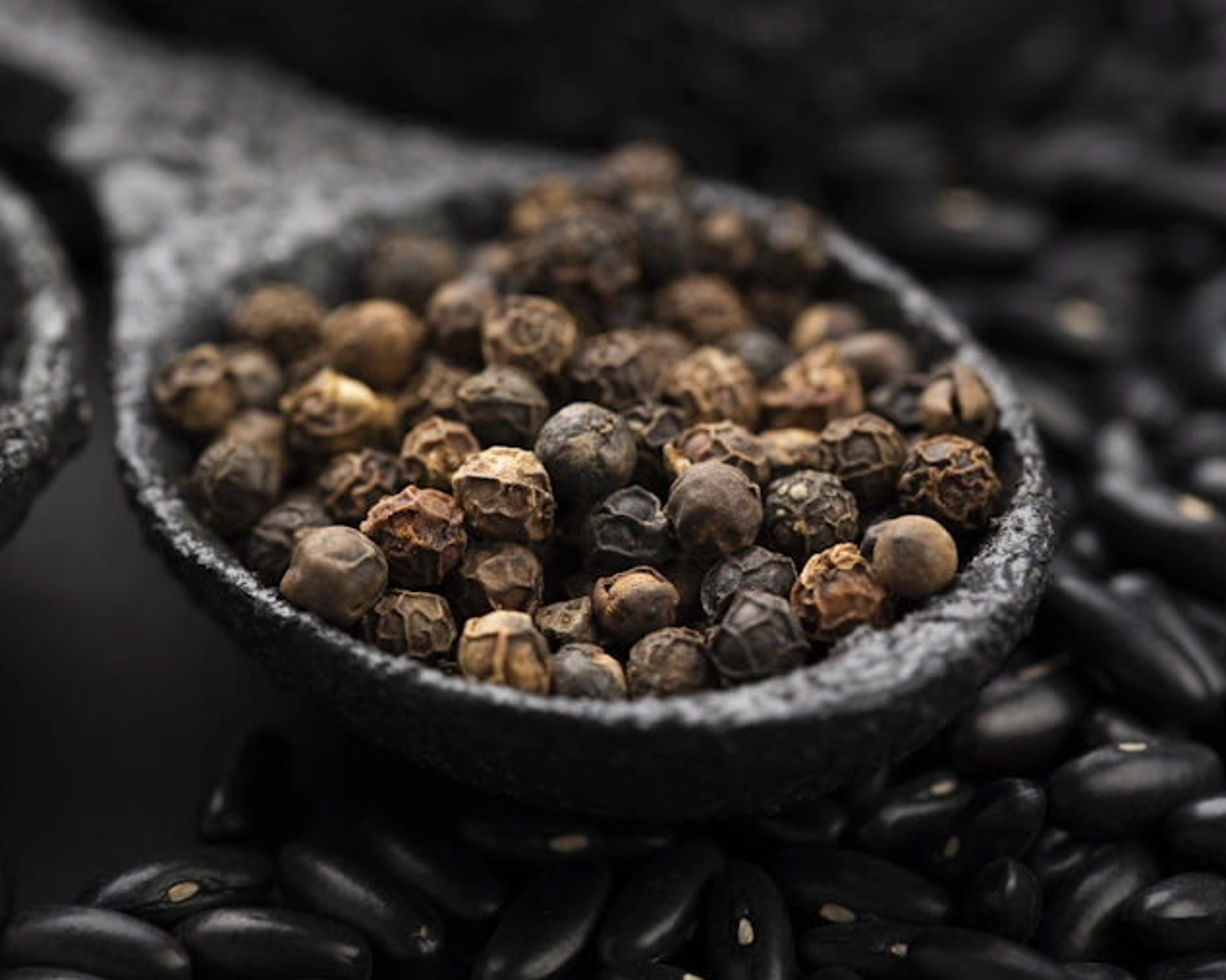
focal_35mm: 119
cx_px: 513
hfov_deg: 16.2
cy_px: 490
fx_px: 4318
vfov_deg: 13.0
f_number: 9
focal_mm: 105
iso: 100
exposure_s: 1/100
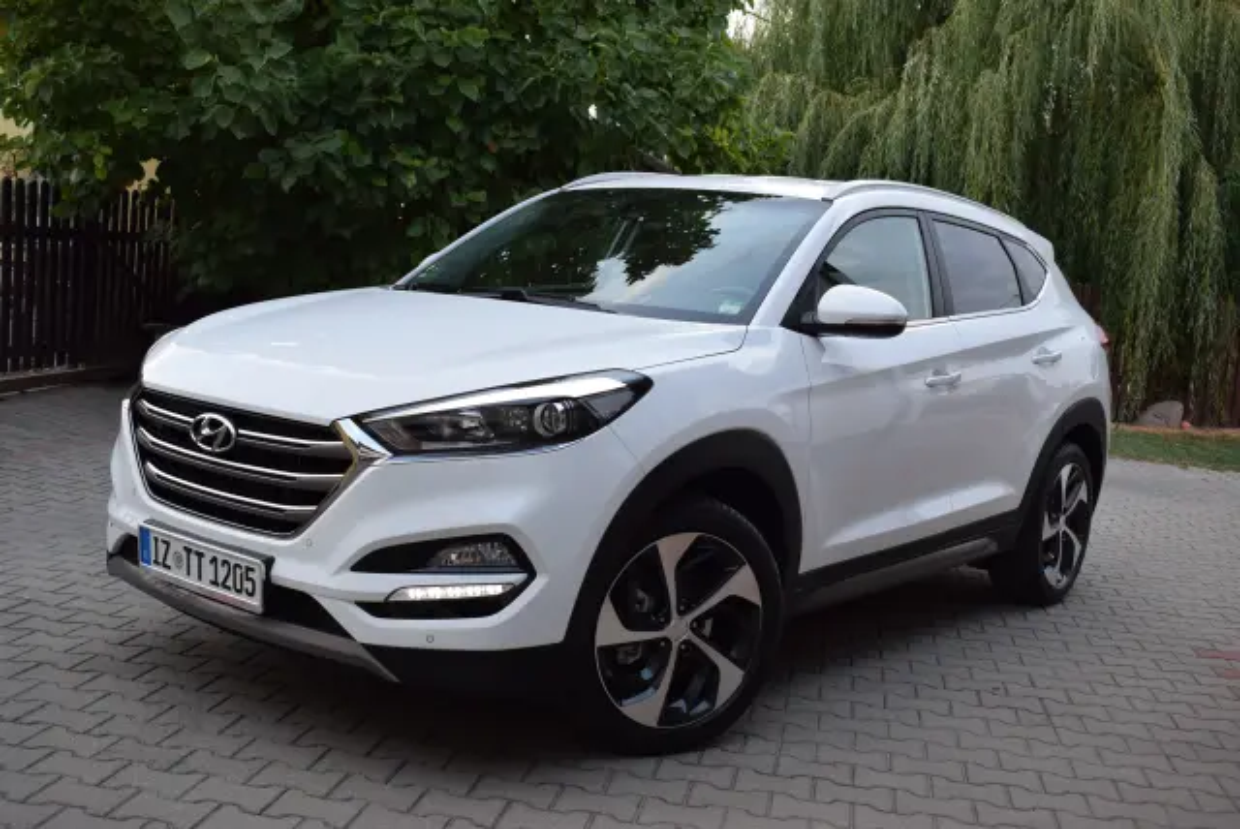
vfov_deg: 34.3
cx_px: 620
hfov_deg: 49.5
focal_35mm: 39
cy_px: 414
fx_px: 1345
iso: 400
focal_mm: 26
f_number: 6.3
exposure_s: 1/160
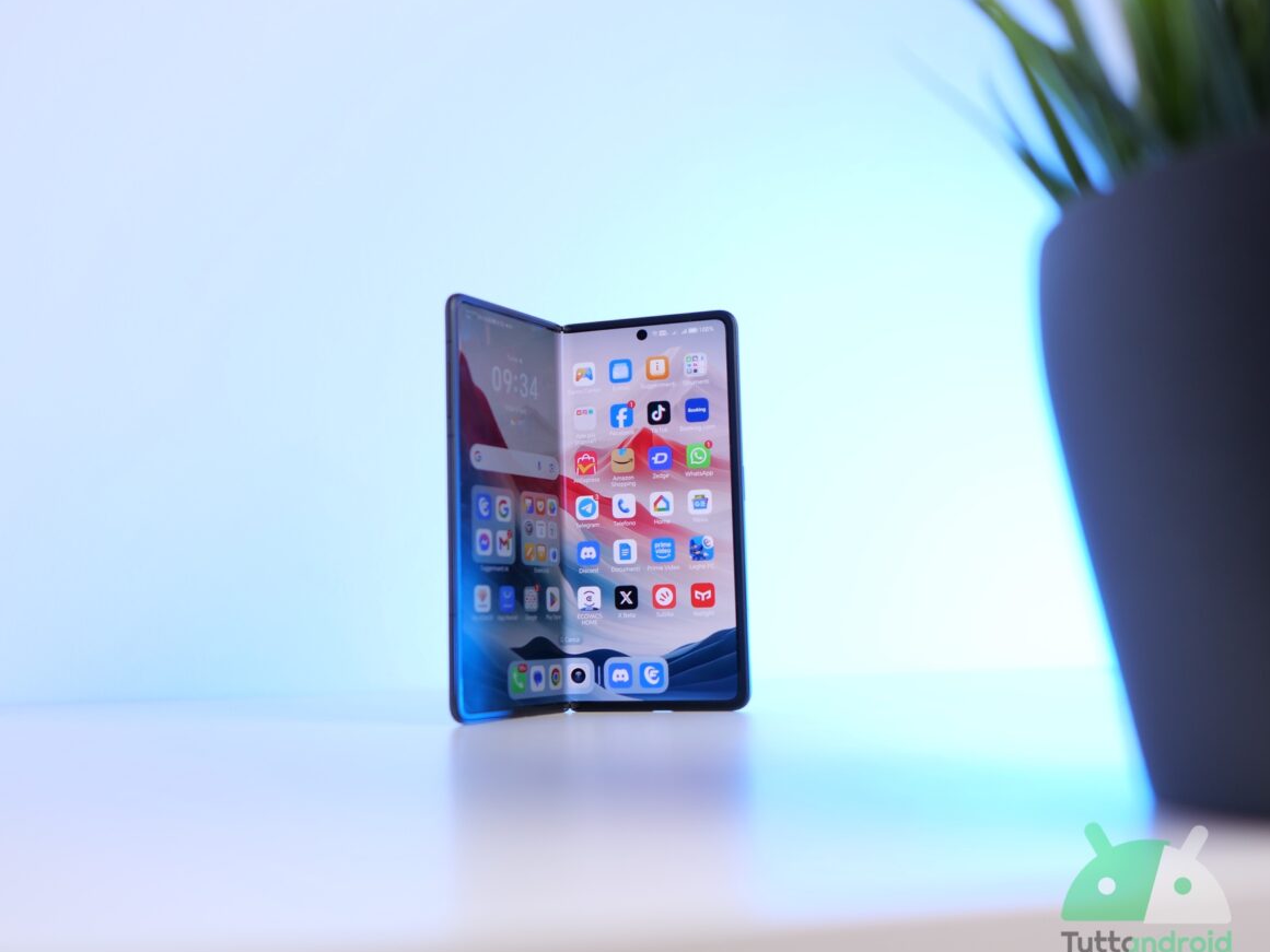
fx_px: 1284
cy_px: 465
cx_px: 607
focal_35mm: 35
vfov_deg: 40.7
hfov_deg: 52.6
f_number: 1.8
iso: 200
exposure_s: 1/100
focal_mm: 16
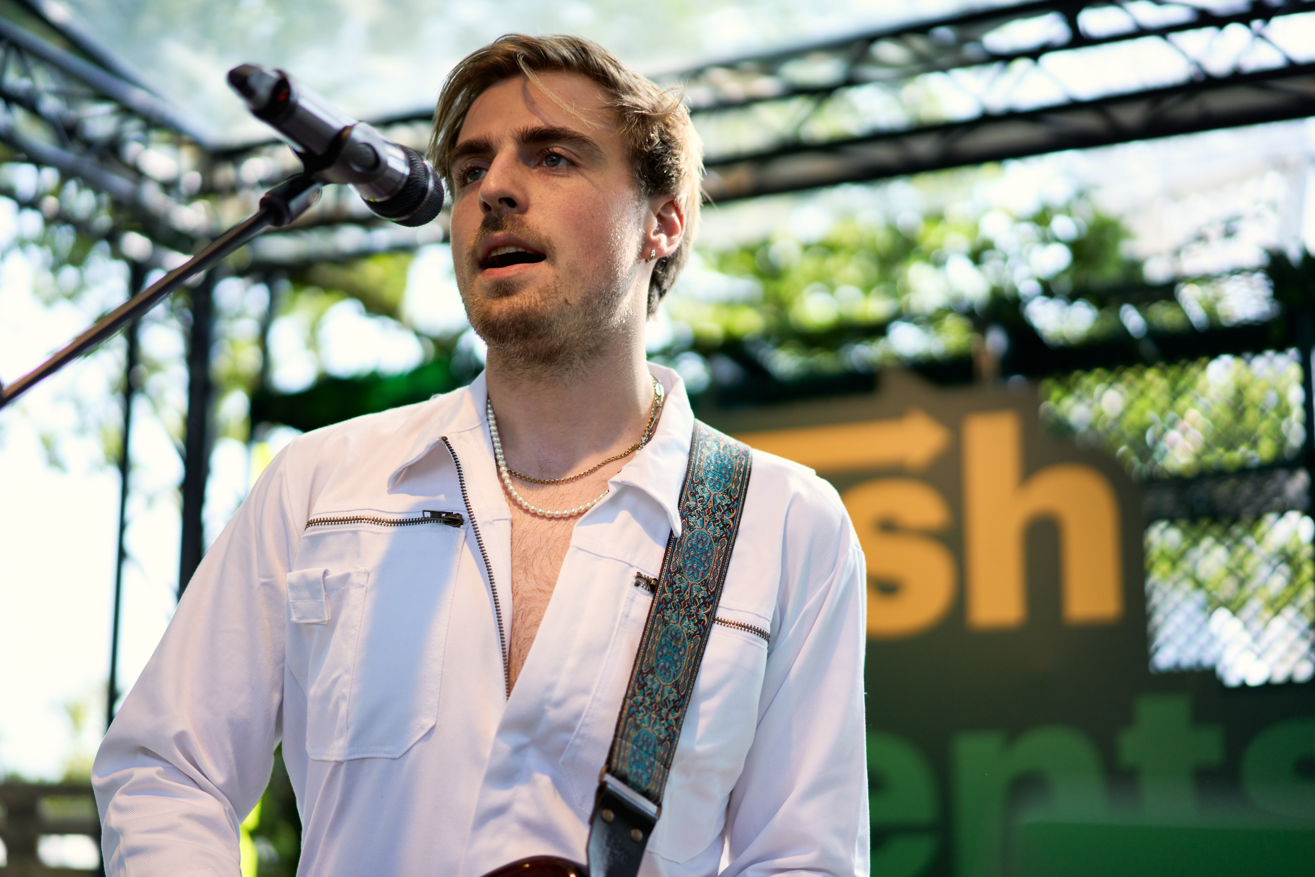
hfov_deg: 36.2
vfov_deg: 24.6
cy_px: 438
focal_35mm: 55
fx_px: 2009
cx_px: 658
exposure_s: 1/3200
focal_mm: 55
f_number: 1.8
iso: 200
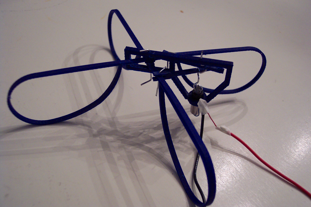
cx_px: 156
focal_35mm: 38
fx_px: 328
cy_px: 104
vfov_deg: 35.1
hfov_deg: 50.7
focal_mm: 8
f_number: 2.8
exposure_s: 1/30
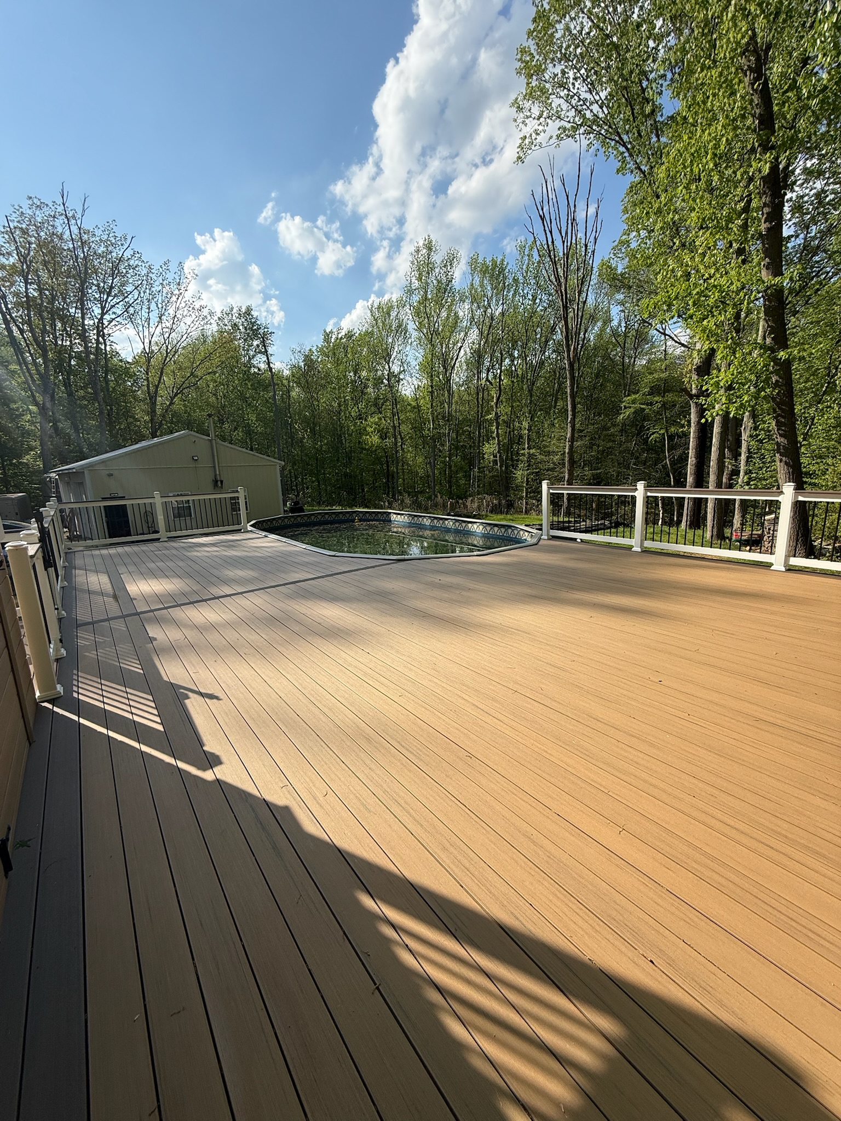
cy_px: 560
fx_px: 454
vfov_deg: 102.1
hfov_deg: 85.7
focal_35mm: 14
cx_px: 420
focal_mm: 2.22
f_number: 2.2
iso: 50
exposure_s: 1/1745
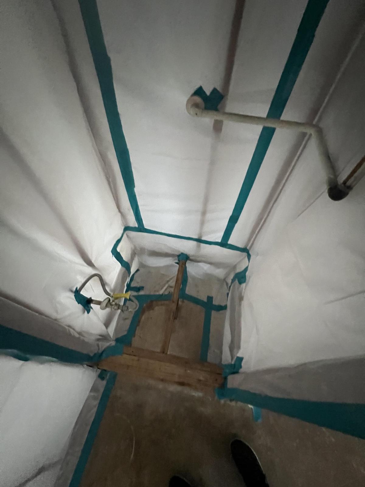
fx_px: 183
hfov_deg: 89.9
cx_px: 182
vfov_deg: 106.2
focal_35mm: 13
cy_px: 244
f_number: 1.8
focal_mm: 1.57
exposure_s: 1/40
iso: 1000
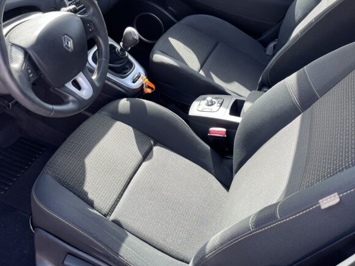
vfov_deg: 39.2
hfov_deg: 51.3
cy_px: 90
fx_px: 369
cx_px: 162
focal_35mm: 36
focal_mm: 5.1
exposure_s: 1/155
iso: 40
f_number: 1.6
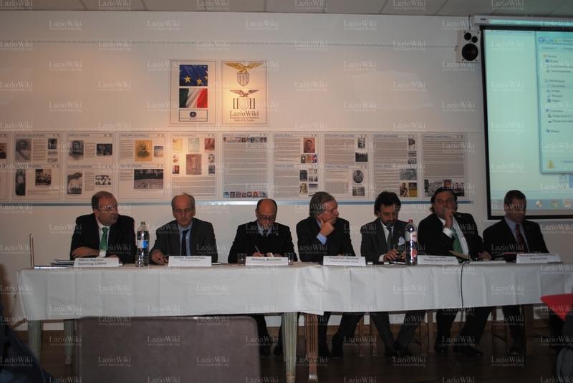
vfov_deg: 34.3
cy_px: 192
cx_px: 286
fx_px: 621
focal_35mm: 39
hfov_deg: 49.5
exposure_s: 1/60
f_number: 4.2
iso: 200
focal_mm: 26
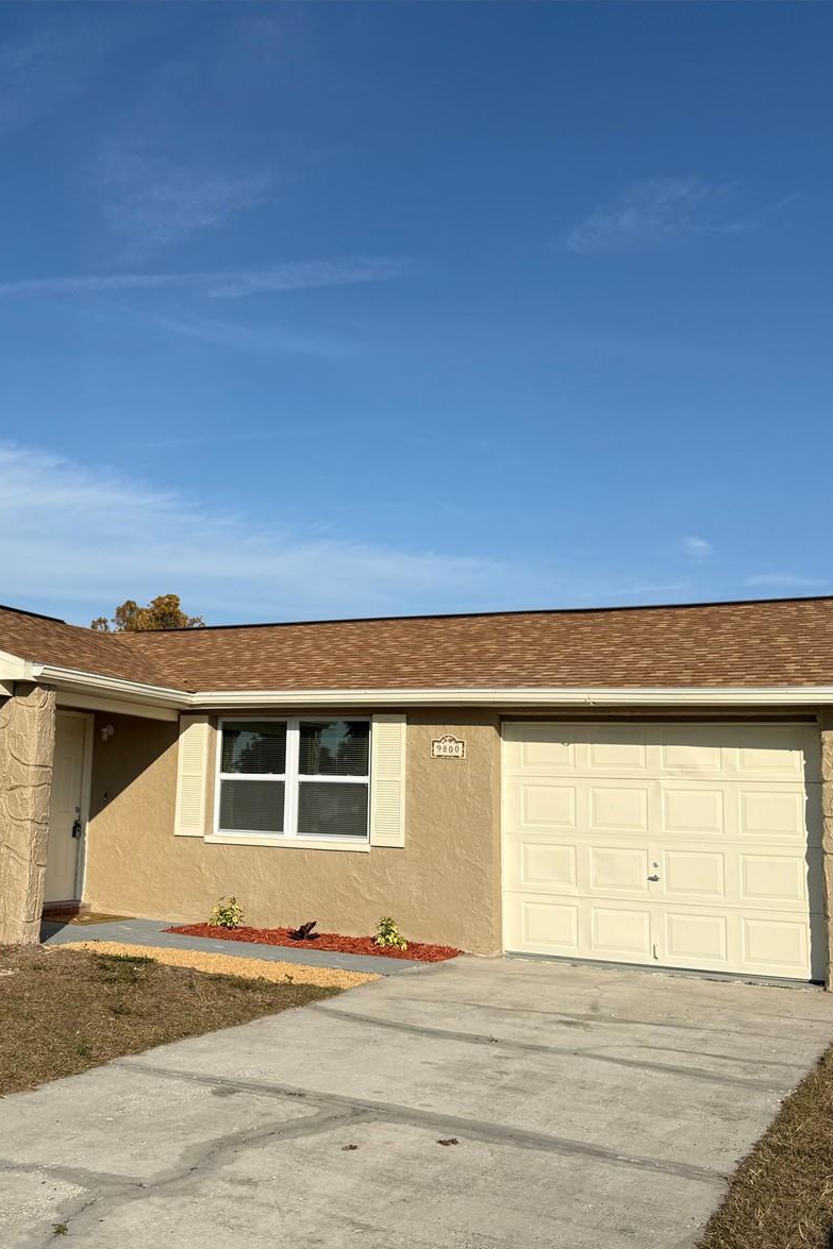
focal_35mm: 34
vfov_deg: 55.8
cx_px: 268
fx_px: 1180
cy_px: 637
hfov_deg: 38.4
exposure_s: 1/8130
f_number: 1.78
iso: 80
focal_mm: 6.76
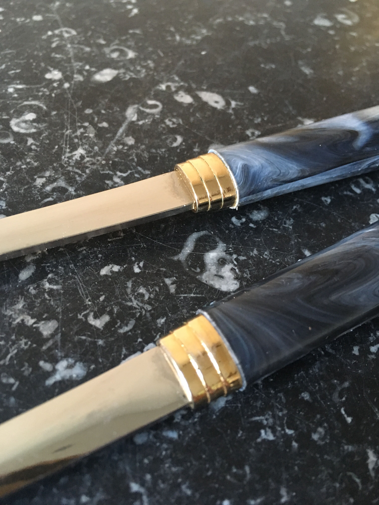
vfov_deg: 61.7
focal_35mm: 29
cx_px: 190
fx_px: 423
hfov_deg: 48.2
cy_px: 252
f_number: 2.2
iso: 400
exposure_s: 1/17
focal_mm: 4.15
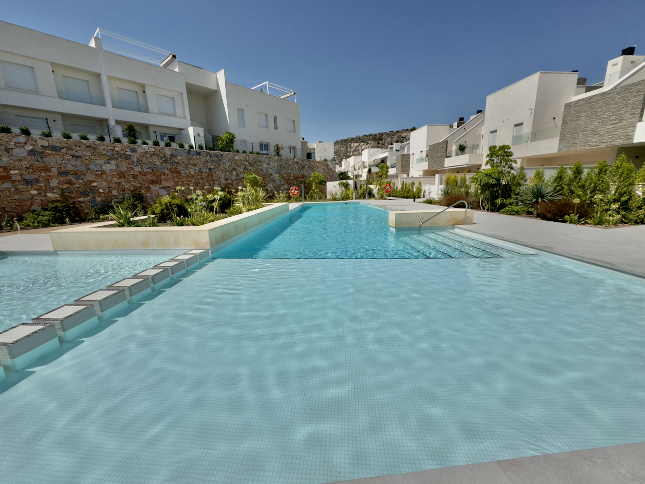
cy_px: 242
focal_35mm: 14
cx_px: 322
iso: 32
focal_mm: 2.22
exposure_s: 1/4630
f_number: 2.2
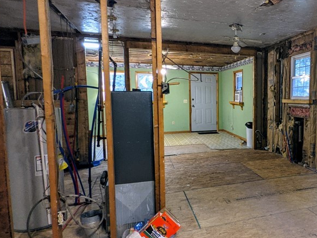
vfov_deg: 49.7
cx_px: 261
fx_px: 256
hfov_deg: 57.8
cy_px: 117
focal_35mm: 28
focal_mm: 2.22
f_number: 2.2
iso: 257
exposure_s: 1/20
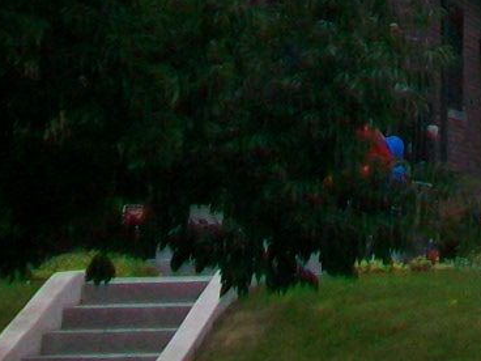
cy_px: -633
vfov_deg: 7.5
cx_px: 825
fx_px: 2473
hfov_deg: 10.5
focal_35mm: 178
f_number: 2.8
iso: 64
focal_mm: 5.7
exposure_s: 1/400
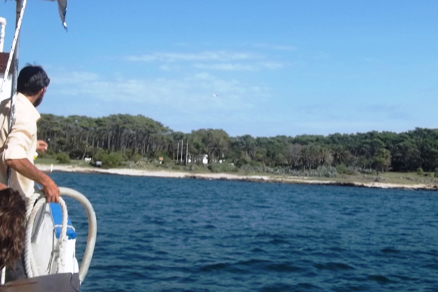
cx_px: 269
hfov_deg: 40.1
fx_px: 596
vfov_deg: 27.5
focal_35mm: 49
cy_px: 121
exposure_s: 1/200
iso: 64
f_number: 8
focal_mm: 6.5
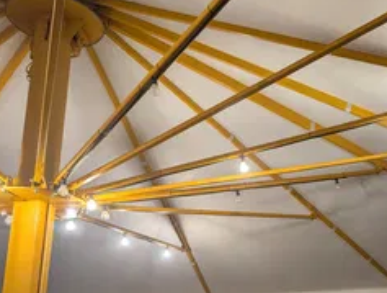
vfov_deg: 30.5
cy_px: 219
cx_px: 336
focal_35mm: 47
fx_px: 527
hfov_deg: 38.1
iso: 23
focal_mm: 6.9
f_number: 1.68
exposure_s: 1/44.2
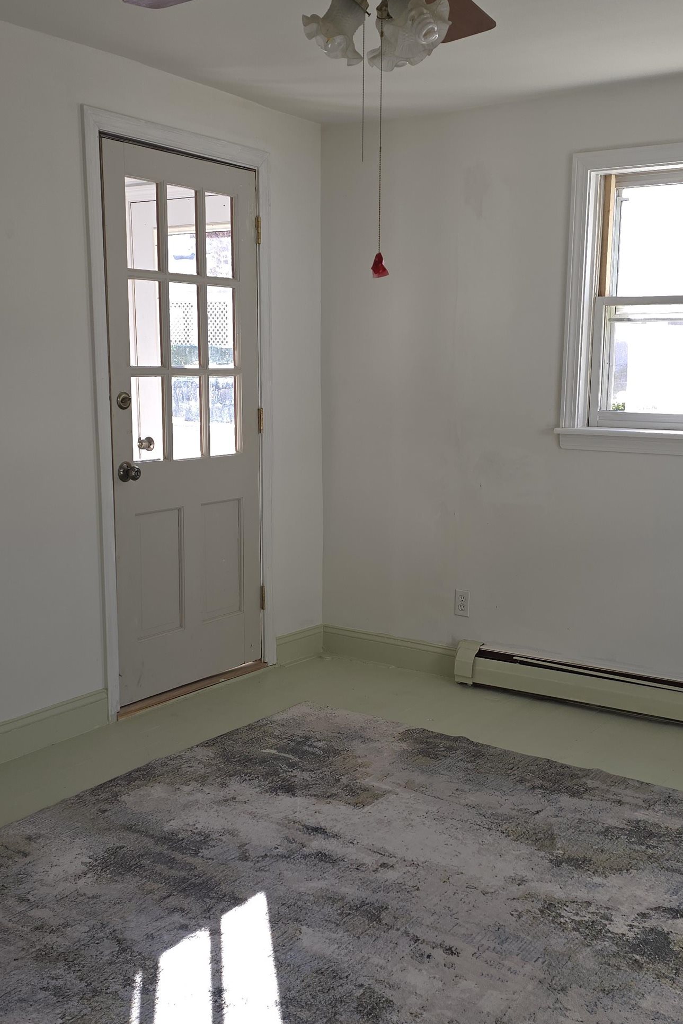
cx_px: 398
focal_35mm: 38
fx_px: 1082
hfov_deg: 35.0
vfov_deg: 50.7
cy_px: 546
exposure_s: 1/60
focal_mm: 6.3
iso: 25
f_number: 1.7
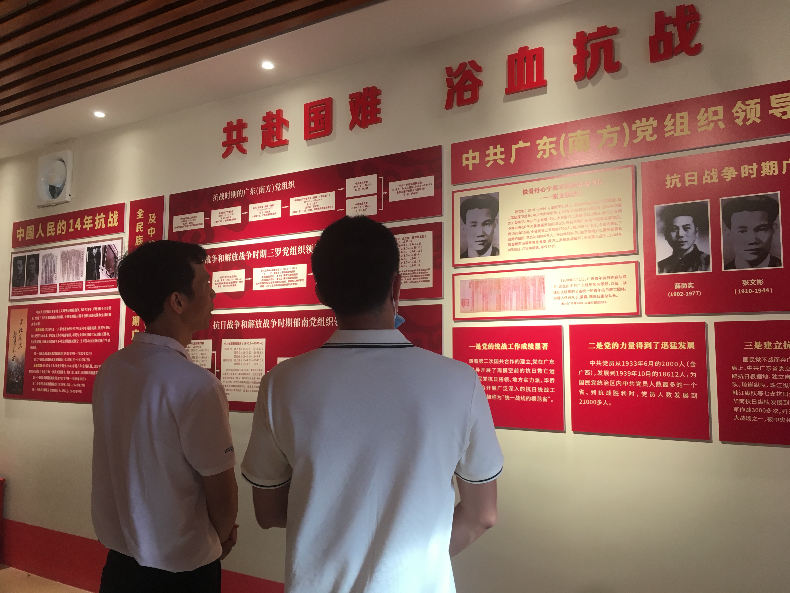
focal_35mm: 29
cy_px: 296
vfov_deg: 48.2
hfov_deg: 61.7
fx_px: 662
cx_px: 395
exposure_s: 1/33
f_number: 2.2
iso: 32
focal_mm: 4.15
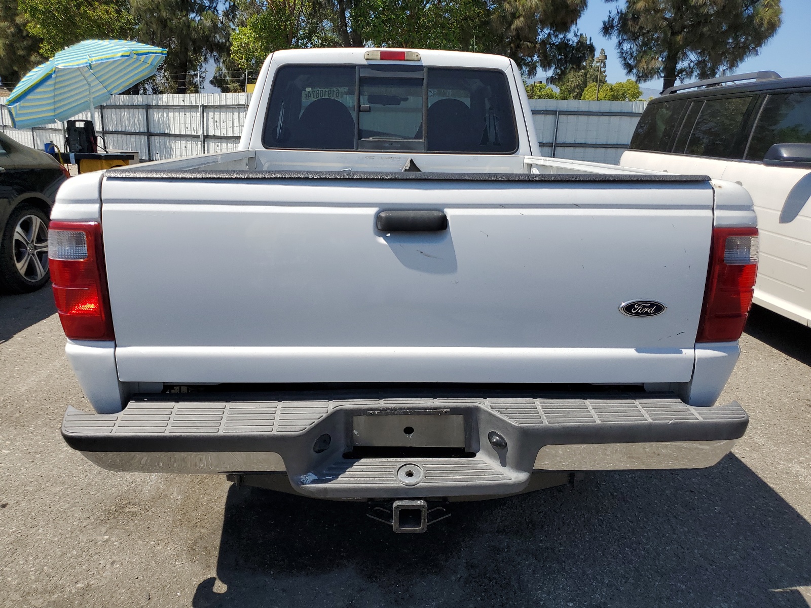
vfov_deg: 53.1
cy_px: 304
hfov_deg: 67.3
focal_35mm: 26
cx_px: 406
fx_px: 609
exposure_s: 1/5000
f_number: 1.5
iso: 50
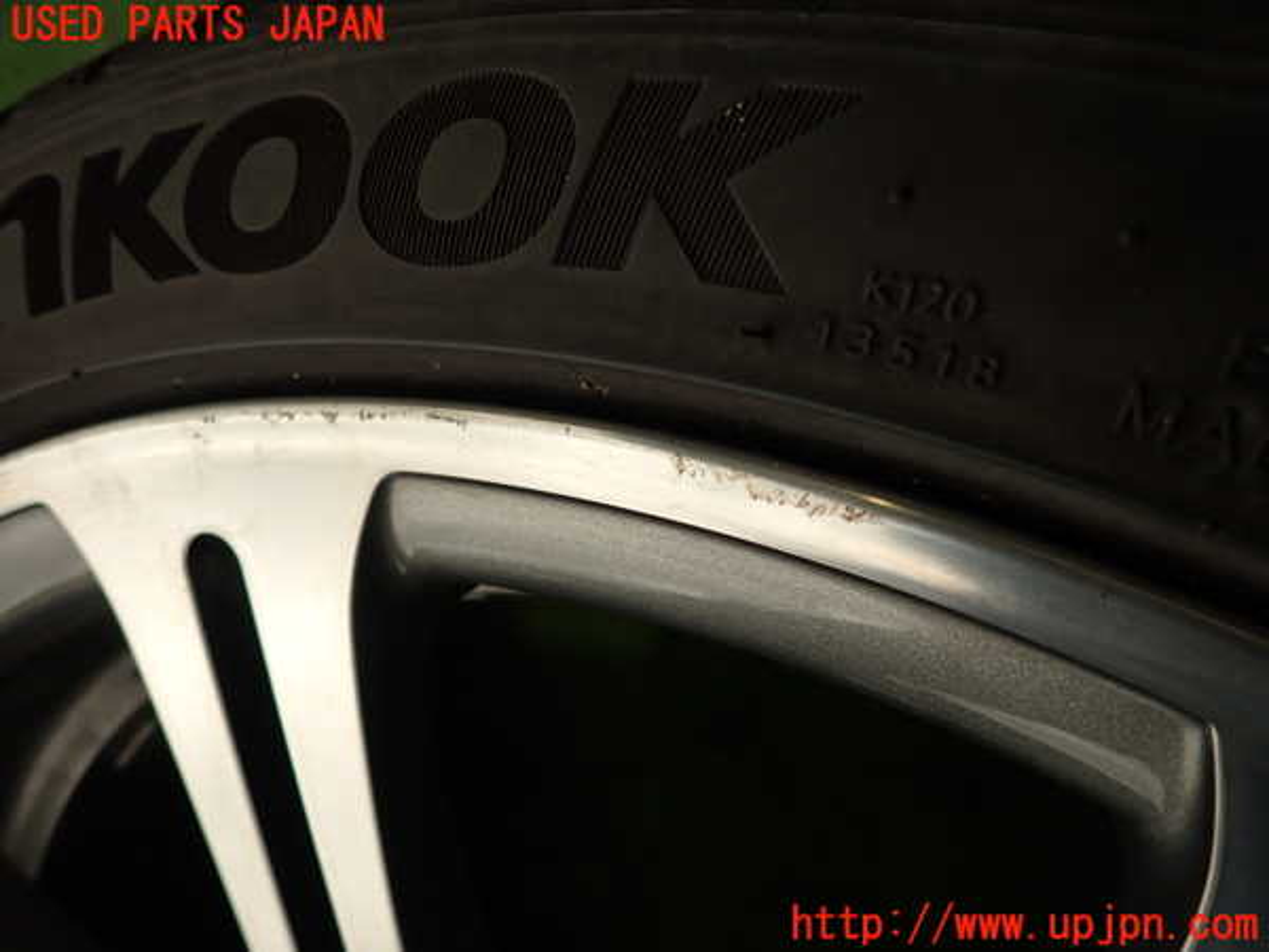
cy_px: 476
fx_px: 916
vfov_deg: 54.9
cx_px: 634
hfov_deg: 69.4
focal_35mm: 25
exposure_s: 1/60
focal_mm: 4.5
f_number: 2
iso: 100
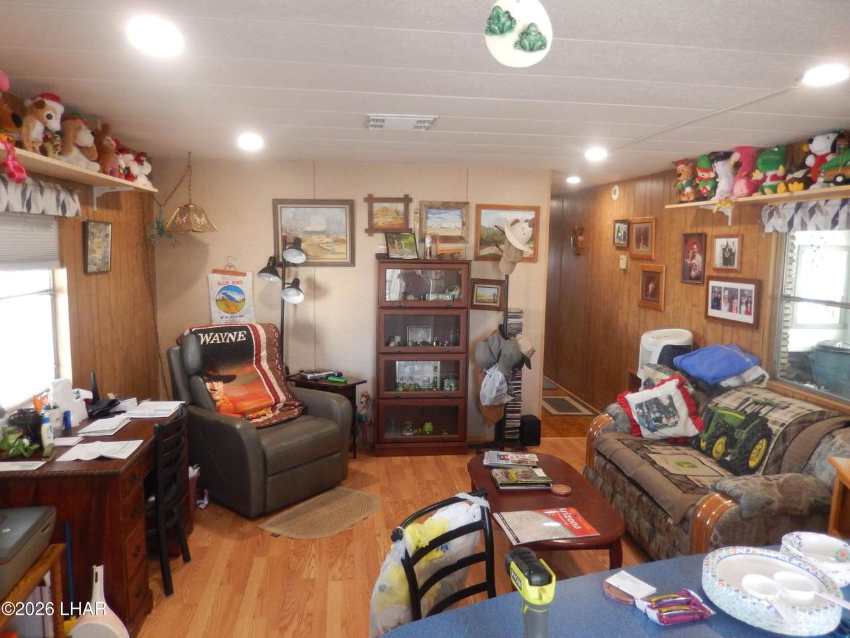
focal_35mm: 25
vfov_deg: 54.9
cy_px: 319
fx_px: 614
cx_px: 425
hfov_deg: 69.4
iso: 320
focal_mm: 4.5
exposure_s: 1/30
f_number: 3.4
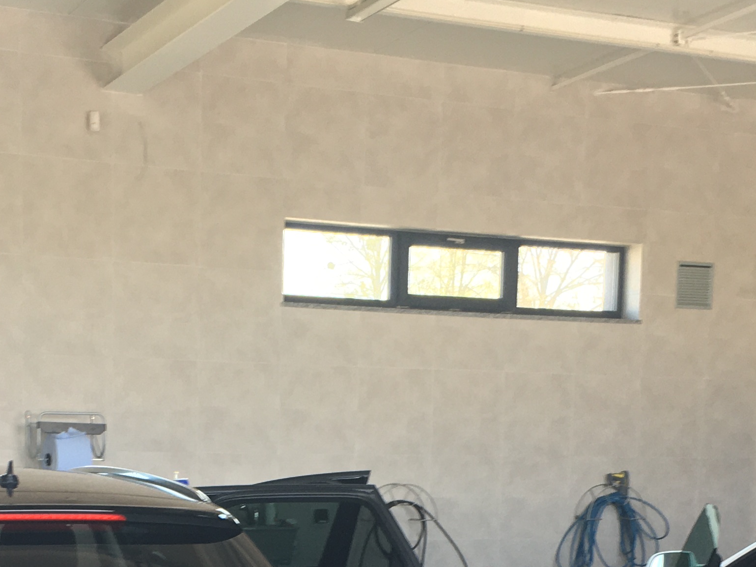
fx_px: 1660
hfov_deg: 25.6
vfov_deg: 18.3
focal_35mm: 76
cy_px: 698
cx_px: 271
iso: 25
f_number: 2.2
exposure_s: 1/50
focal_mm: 4.15
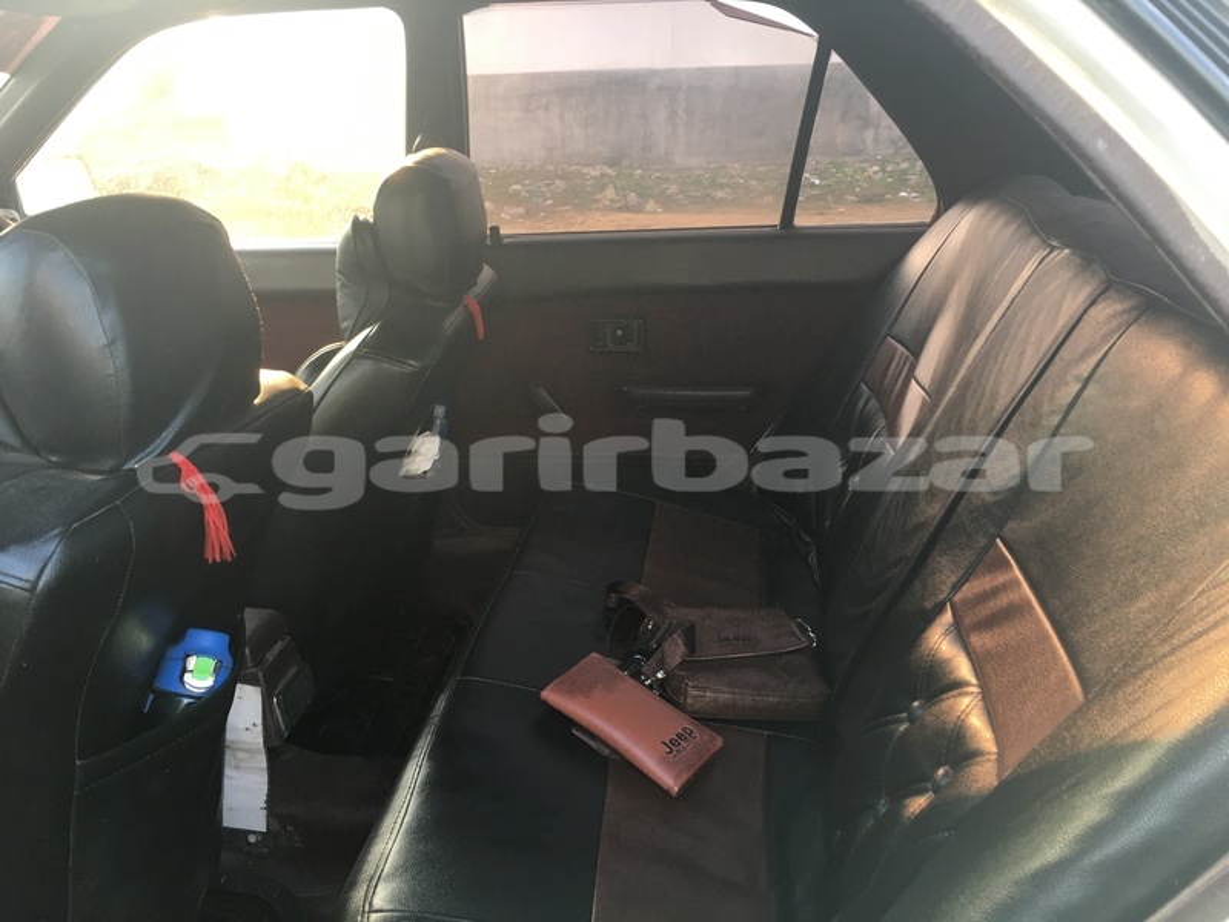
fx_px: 1030
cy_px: 461
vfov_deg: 48.2
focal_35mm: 29
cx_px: 614
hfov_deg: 61.7
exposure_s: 1/33
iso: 25
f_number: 2.2
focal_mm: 4.15
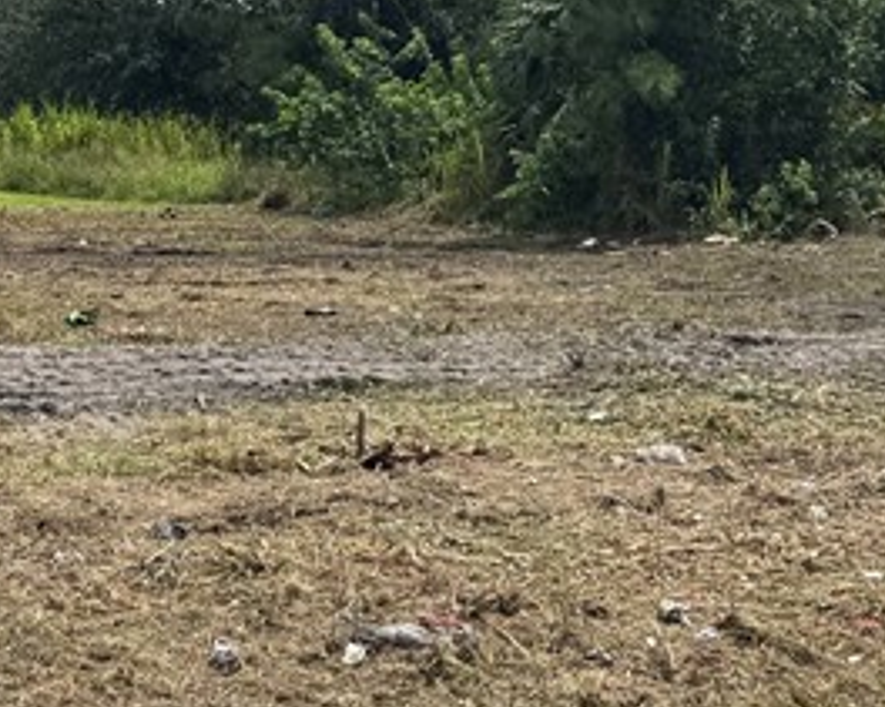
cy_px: 251
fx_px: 2383
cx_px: -365
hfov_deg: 19.0
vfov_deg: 16.9
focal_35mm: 91
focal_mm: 6.76
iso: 80
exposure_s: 1/5814
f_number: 1.78
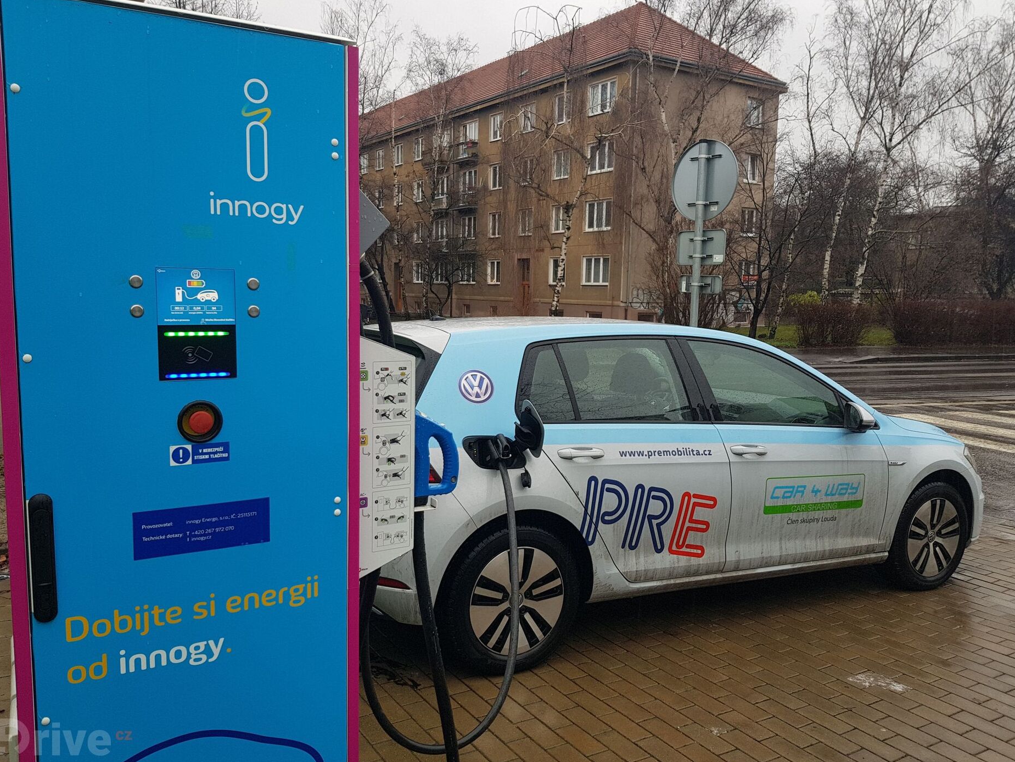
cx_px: 508
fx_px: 792
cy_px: 376
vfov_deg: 51.4
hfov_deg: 65.3
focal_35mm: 27
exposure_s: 1/136
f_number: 1.7
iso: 40
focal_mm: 4.3
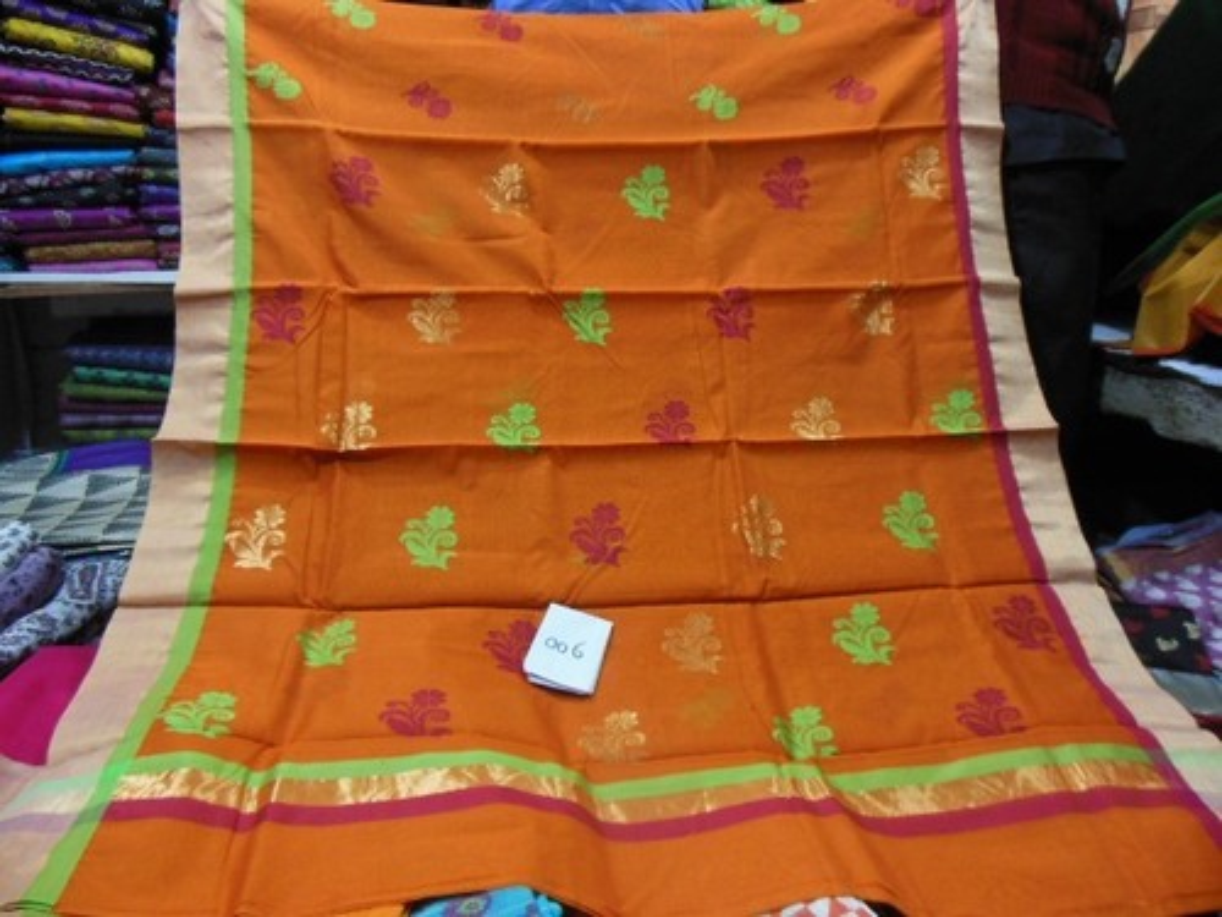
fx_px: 883
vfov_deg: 54.9
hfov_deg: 69.4
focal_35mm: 25
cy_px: 458
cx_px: 611
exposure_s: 1/30
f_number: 3.2
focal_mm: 4.5
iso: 320
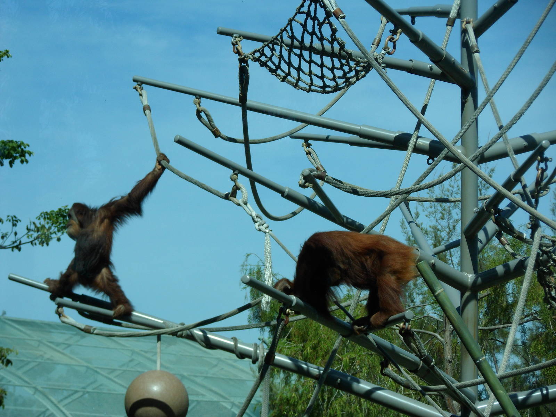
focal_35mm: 130
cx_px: 278
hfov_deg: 15.2
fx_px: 2088
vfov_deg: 11.4
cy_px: 208
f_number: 5.4
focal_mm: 22.5
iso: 80
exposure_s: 1/500
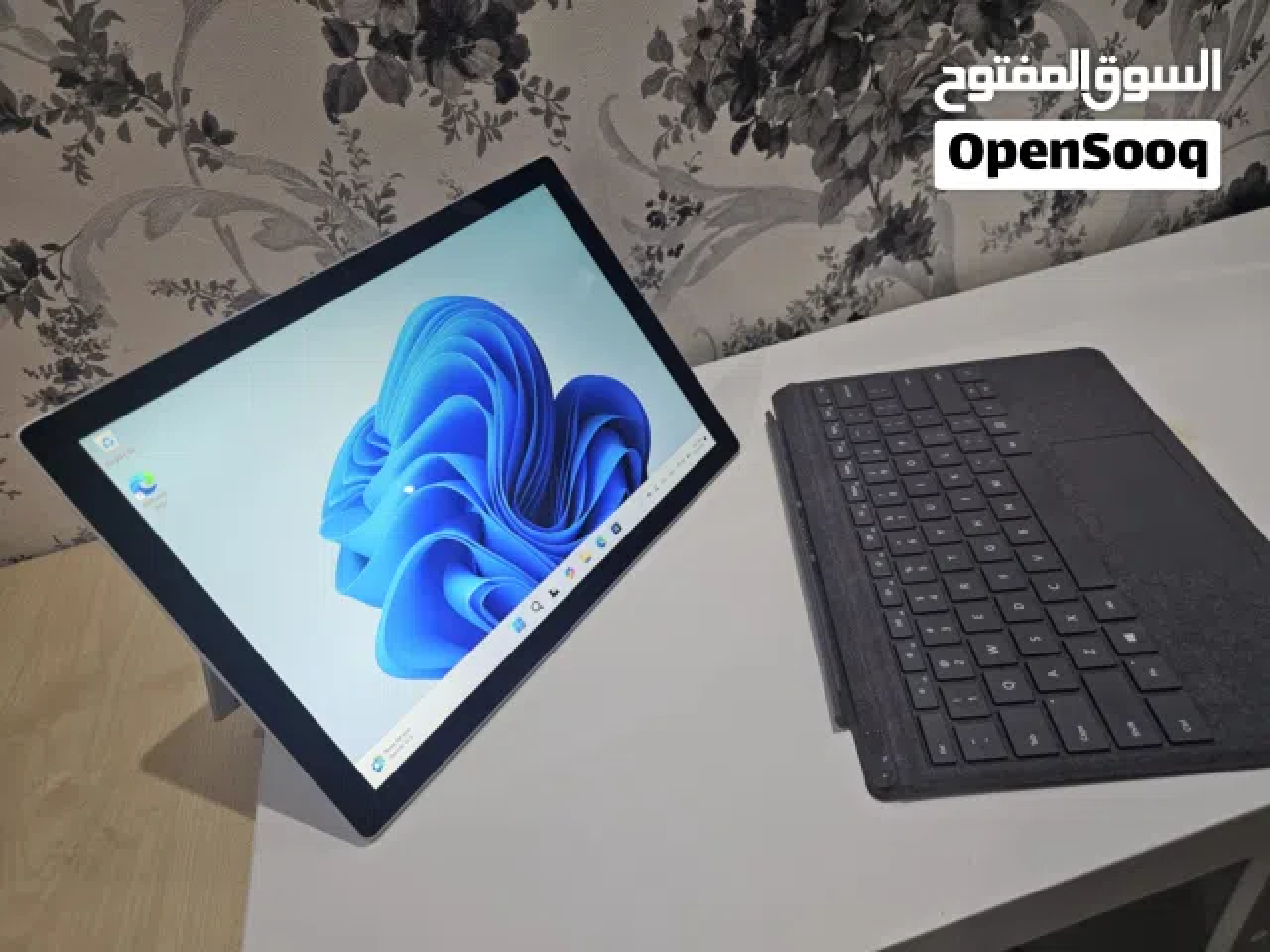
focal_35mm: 23
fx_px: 844
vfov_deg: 58.9
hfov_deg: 73.9
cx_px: 635
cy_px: 476
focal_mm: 6.3
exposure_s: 1/142
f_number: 1.7
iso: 320
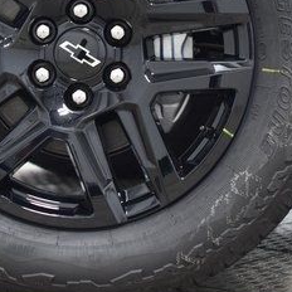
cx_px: 76
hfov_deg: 11.8
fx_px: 1412
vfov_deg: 11.8
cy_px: 51
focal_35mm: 148
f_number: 3.2
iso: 1600
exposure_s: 1/60
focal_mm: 42
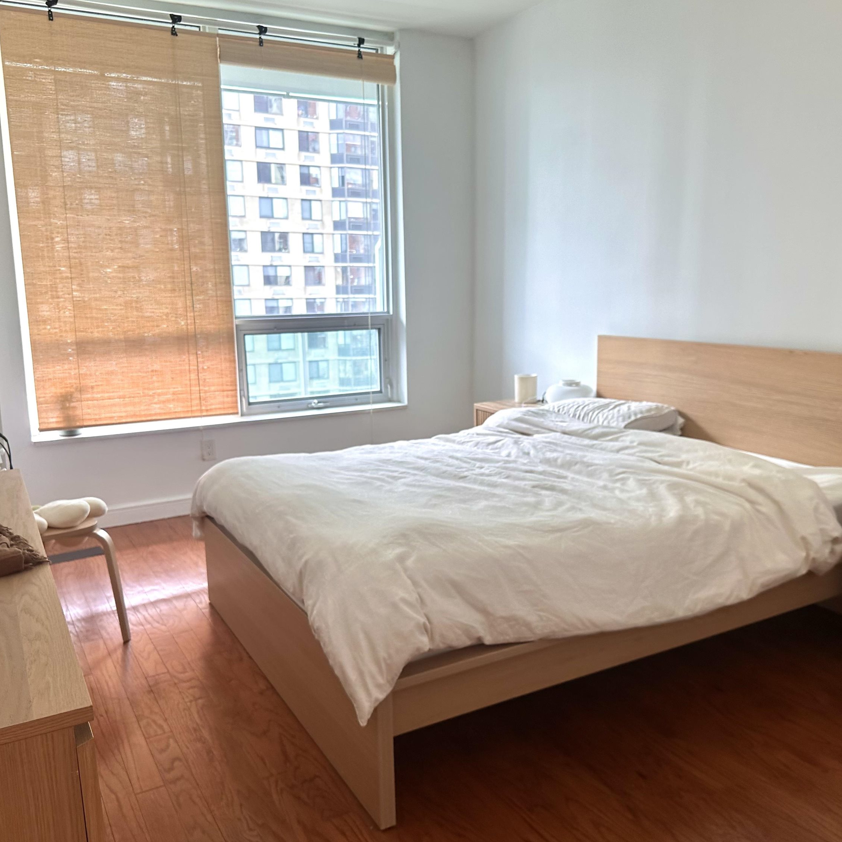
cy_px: 426
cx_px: 442
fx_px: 798
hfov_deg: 55.6
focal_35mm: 29
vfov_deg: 55.6
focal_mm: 6.86
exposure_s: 1/120
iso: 80
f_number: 1.78
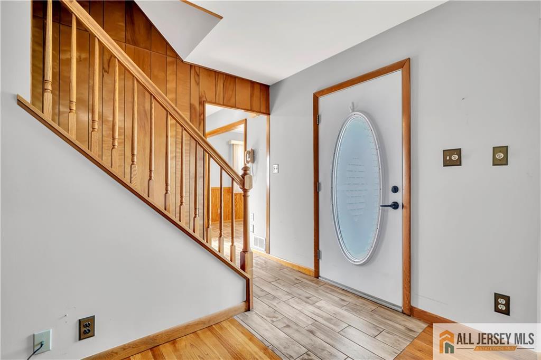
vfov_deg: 73.7
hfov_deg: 96.8
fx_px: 240
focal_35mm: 16
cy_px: 180
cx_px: 270
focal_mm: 16
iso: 320
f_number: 5
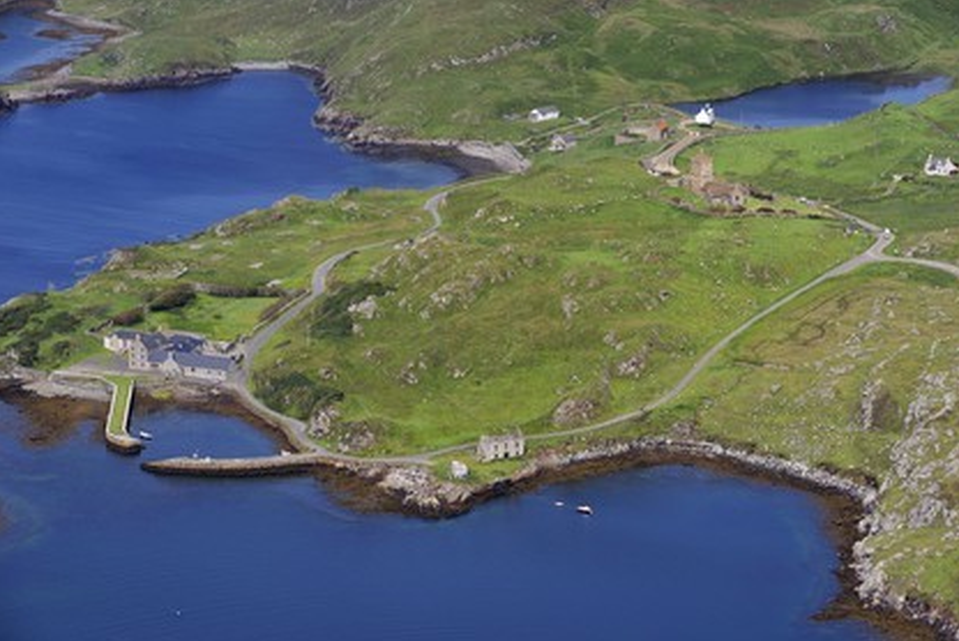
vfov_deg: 11.7
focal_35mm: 117
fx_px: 3119
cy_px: 320
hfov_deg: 17.5
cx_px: 480
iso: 200
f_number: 6.3
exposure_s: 1/800
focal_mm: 116
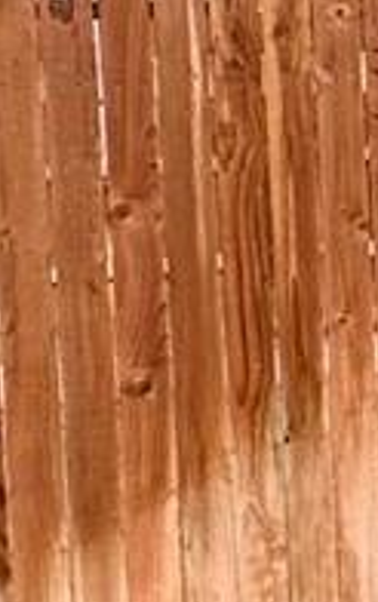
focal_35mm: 155
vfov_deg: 13.5
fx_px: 2547
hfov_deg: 5.9
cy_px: 184
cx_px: 1862
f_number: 2.2
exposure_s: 1/2146
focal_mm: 2.22
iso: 50
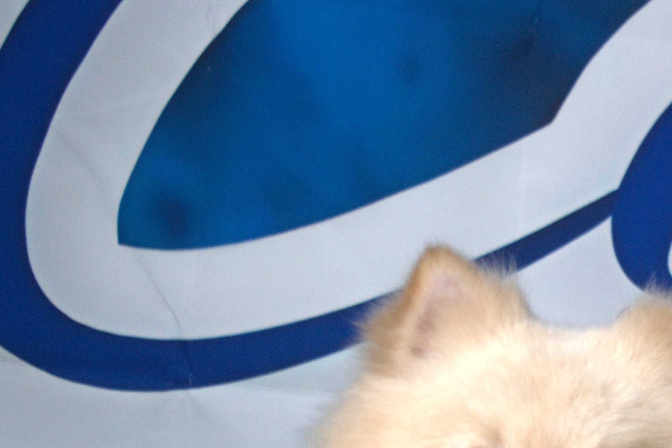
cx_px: 787
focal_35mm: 124
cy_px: 580
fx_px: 2314
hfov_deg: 15.9
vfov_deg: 10.8
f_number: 4
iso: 400
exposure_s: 1/50
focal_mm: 26
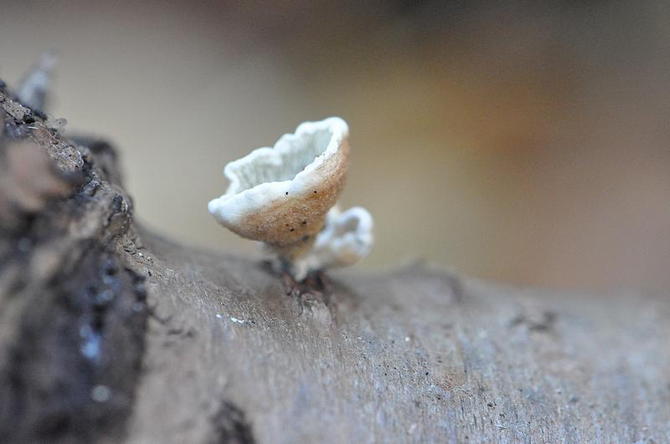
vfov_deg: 10.7
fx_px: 2370
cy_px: 222
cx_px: 335
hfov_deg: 16.1
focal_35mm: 128
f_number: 7.1
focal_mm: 85
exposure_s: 1/125
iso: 3200
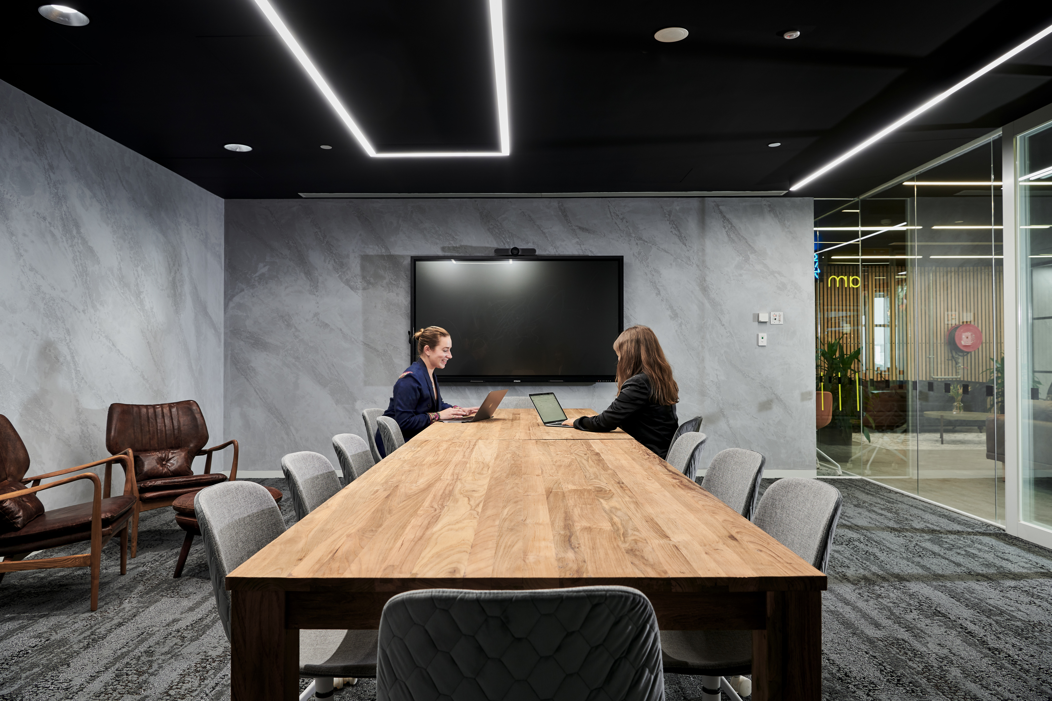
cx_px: 526
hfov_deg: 73.7
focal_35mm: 24
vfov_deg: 53.1
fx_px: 701
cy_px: 350
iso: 160
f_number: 8
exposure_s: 1/1.59
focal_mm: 24
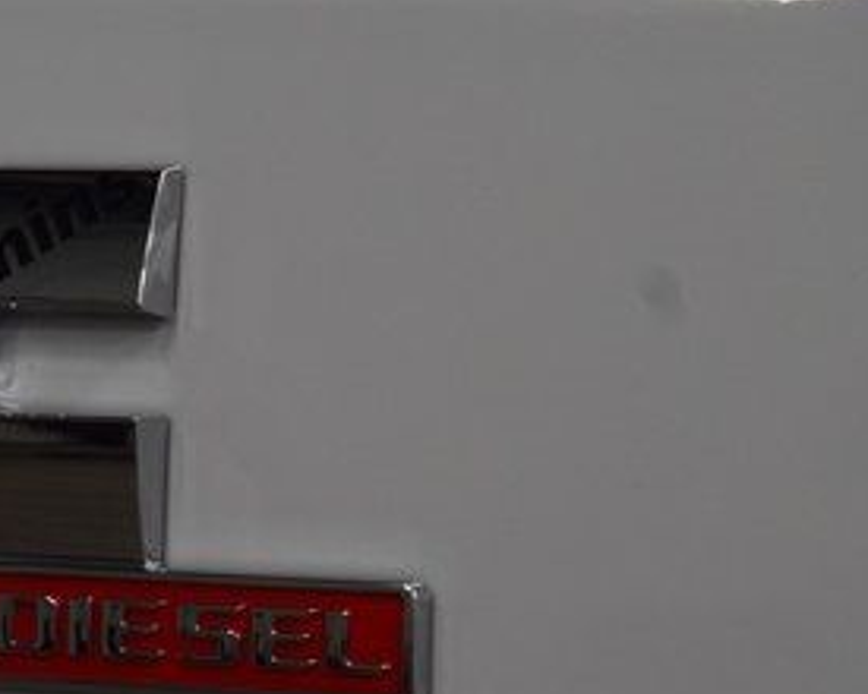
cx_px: 19
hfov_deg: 8.4
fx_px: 5883
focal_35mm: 229
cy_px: 355
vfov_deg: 6.8
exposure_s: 1/125
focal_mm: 70
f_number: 8
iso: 1600
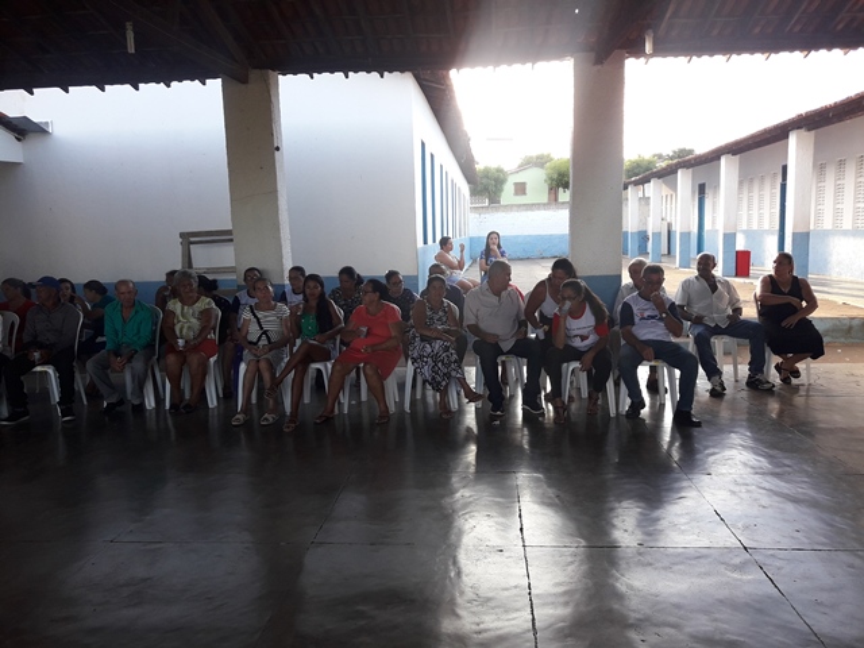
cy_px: 324
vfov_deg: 49.7
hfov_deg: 63.4
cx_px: 432
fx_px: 699
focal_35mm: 28
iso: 50
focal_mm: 3.7
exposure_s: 1/120
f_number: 1.9
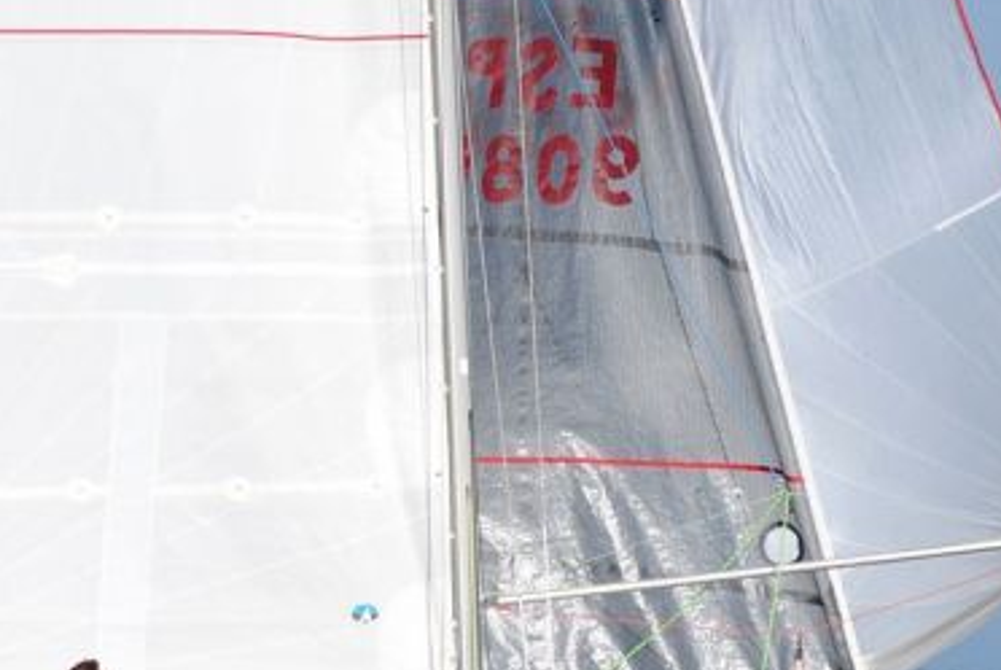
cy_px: 636
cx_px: 425
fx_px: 8992
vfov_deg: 4.3
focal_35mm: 323
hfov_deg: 6.4
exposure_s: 1/640
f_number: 6.3
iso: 100
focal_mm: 100
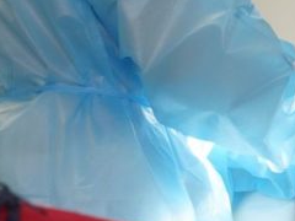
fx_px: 2753
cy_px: 96
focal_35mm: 323
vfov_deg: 4.6
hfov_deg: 6.1
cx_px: 468
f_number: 8
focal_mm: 70
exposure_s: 1/250
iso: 1250
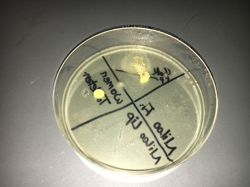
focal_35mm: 29
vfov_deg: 48.2
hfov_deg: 61.7
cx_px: 125
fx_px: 209
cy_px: 94
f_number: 2.2
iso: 25
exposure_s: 1/61
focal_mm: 4.15
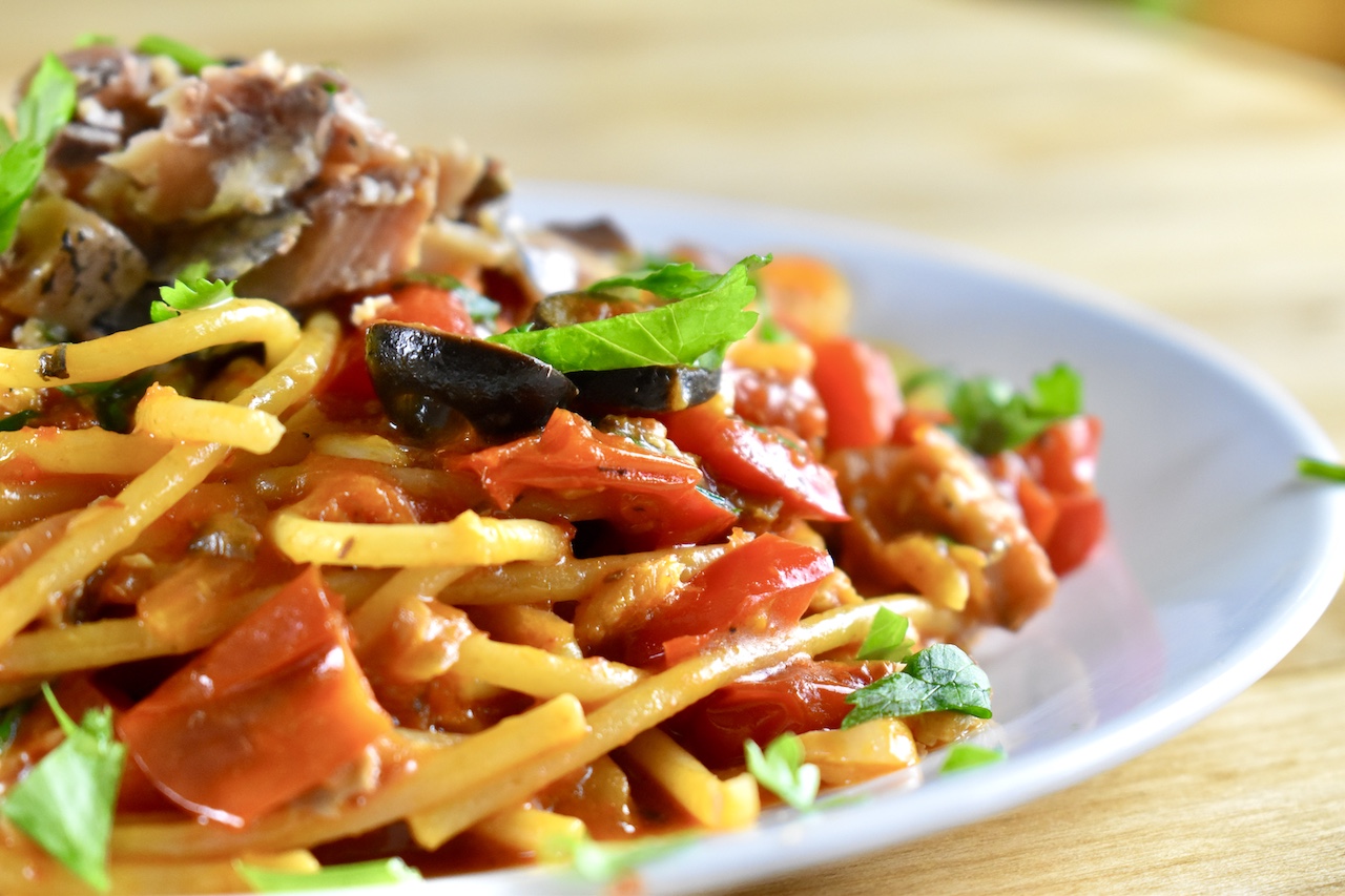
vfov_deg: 16.5
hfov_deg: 24.6
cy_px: 448
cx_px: 672
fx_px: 3082
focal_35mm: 82
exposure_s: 1/125
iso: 2000
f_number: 5.6
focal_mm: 55
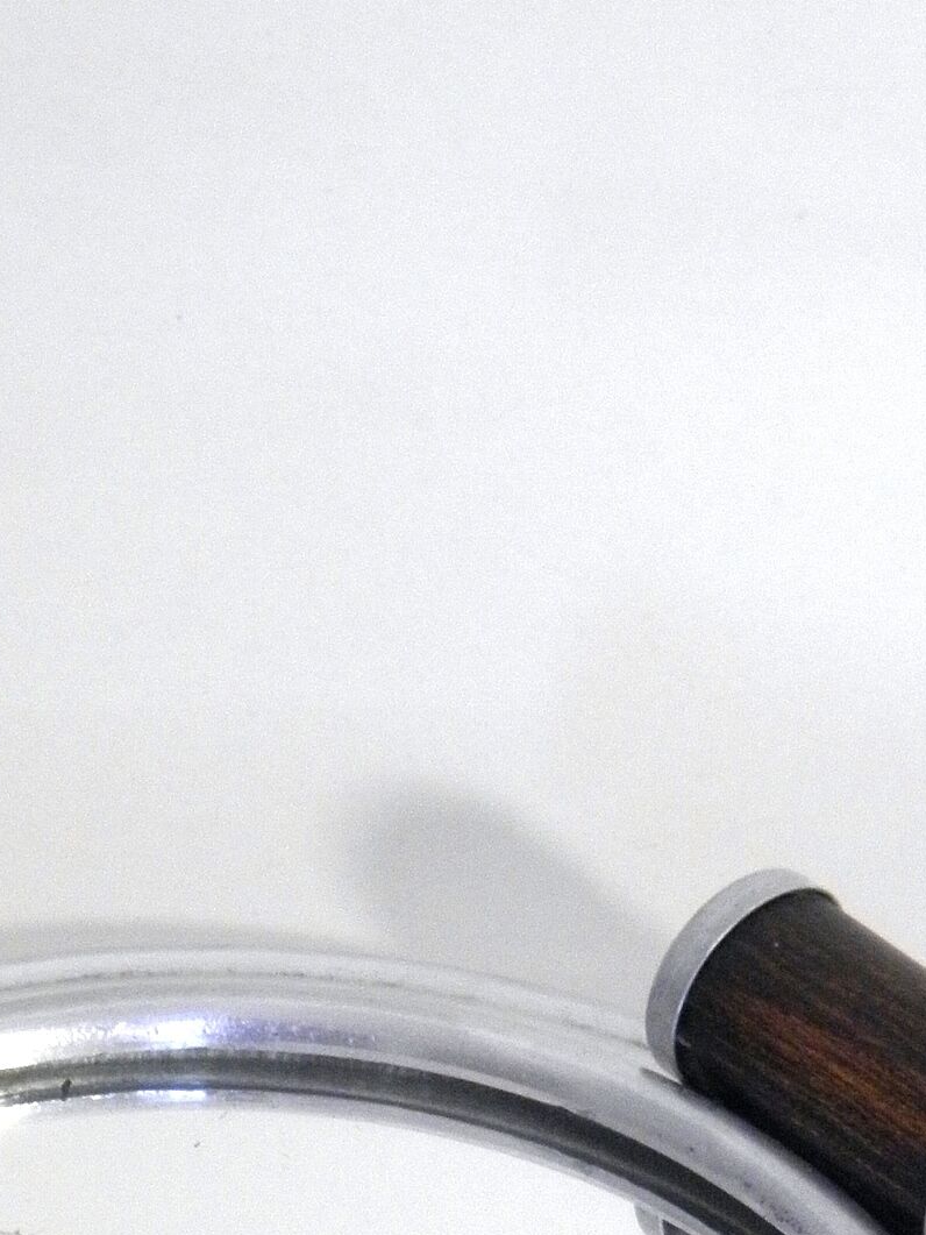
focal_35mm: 193
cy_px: 1333
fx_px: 6882
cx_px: 279
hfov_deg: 7.7
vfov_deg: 10.1
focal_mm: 14.3
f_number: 4.4
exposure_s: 1/25
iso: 200
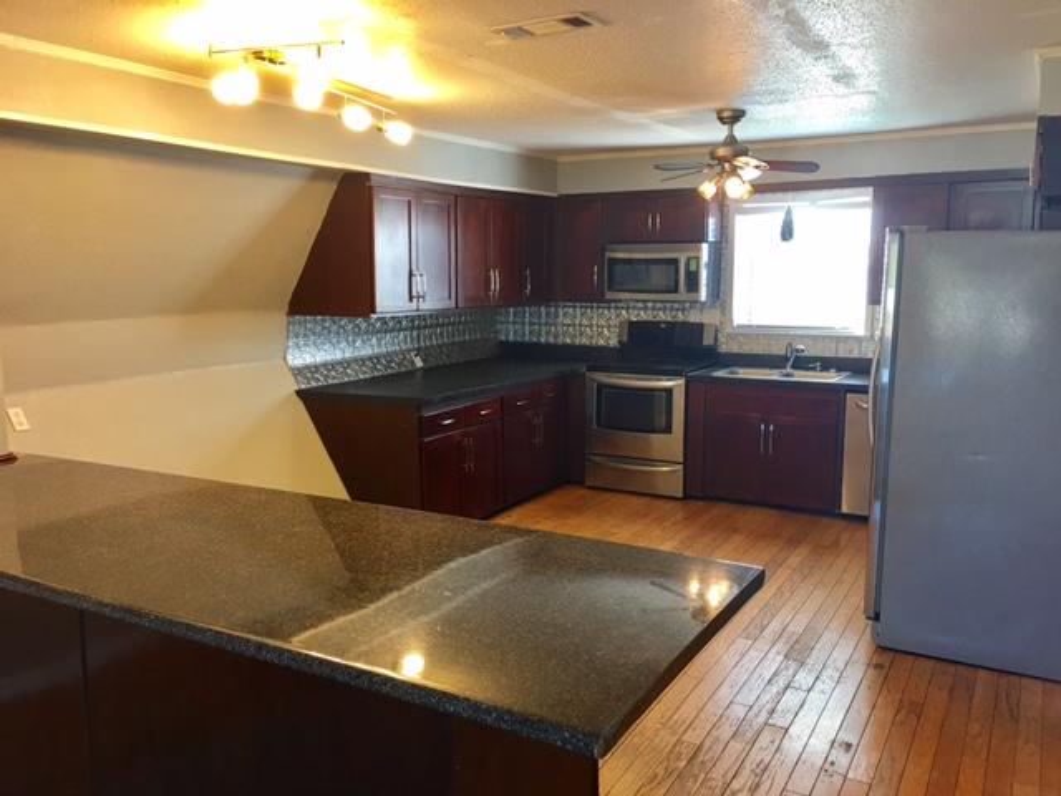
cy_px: 398
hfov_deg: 61.7
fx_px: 889
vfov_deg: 48.2
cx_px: 530
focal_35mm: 29
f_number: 2.2
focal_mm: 4.15
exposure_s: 1/15
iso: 32
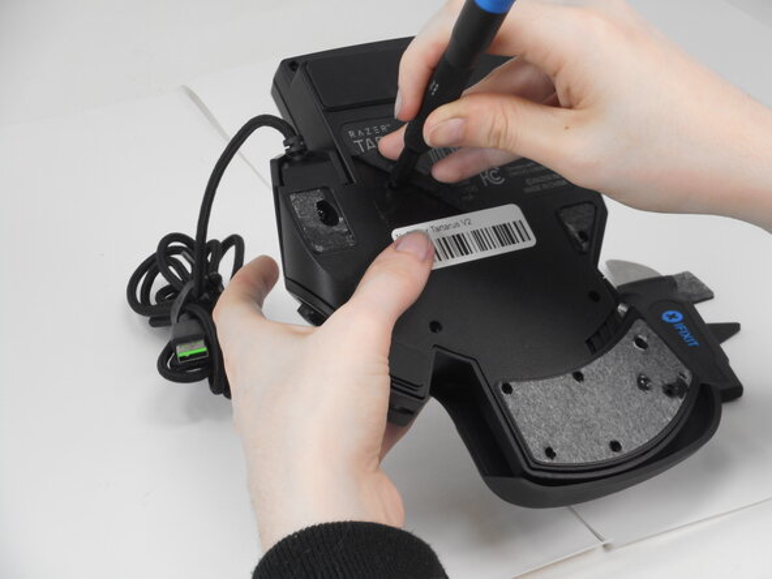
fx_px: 1985
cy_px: 290
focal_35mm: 89
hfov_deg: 22.0
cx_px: 386
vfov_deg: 16.6
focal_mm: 15.9
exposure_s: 1/60
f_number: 5.6
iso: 200
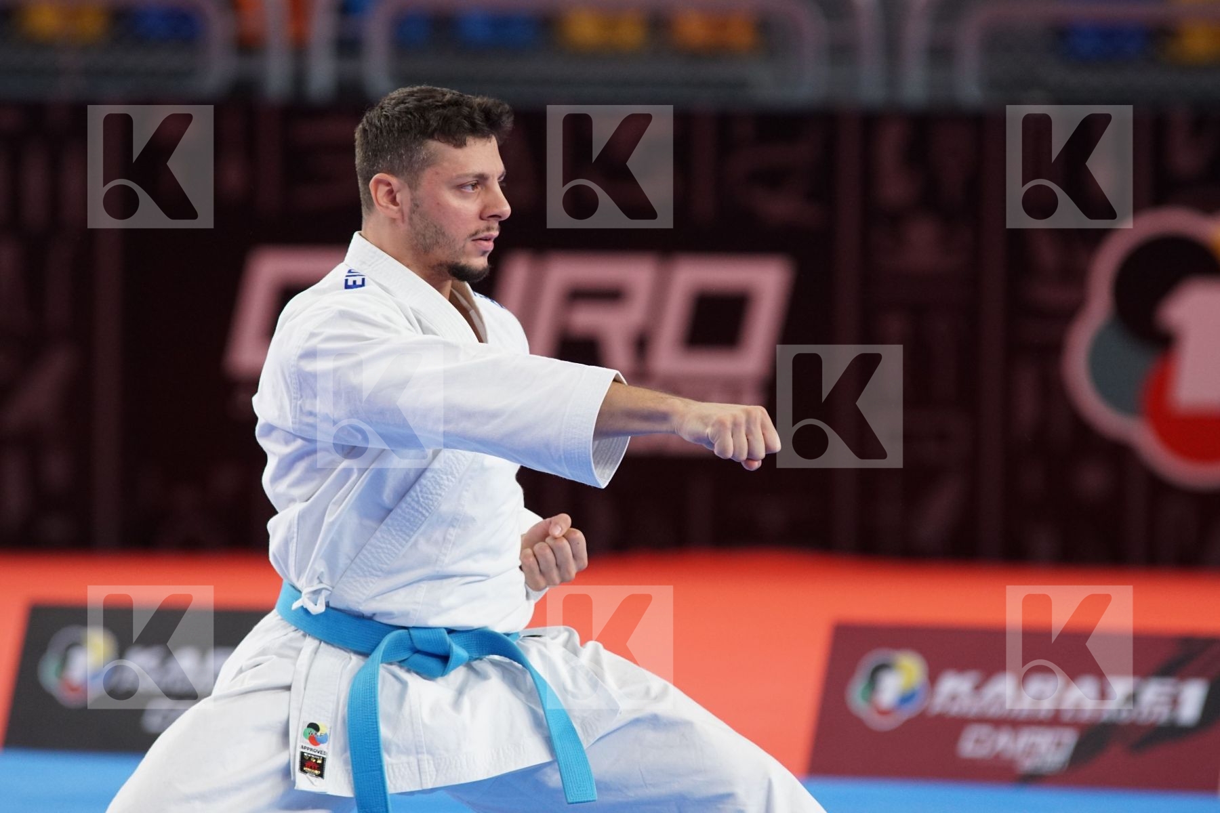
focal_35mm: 300
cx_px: 610
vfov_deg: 4.6
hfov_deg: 6.9
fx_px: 10166
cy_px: 406
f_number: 3.2
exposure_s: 1/400
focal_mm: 200
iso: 1000
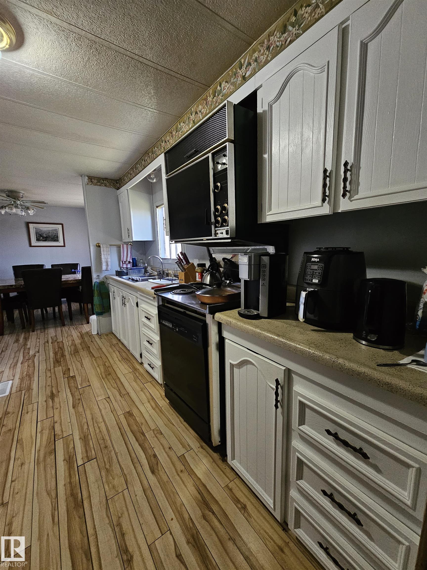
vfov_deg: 106.2
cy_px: 285
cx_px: 214
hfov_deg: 89.9
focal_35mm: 13
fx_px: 214
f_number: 2.2
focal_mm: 2.2
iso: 640
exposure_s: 1/100
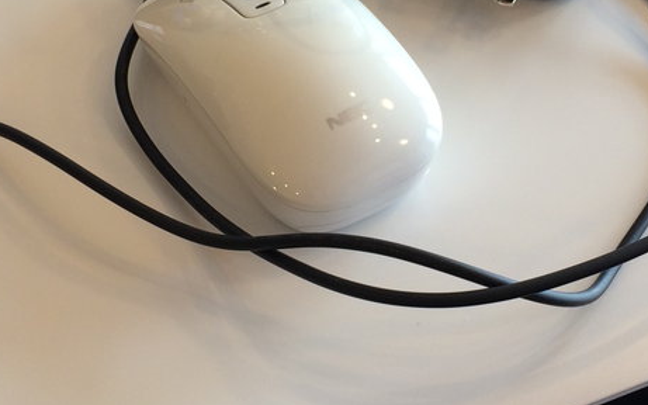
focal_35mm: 80
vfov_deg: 16.3
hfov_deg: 25.8
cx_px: 374
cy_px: 156
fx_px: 1413
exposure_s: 1/60
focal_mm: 4.15
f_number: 2.2
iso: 40
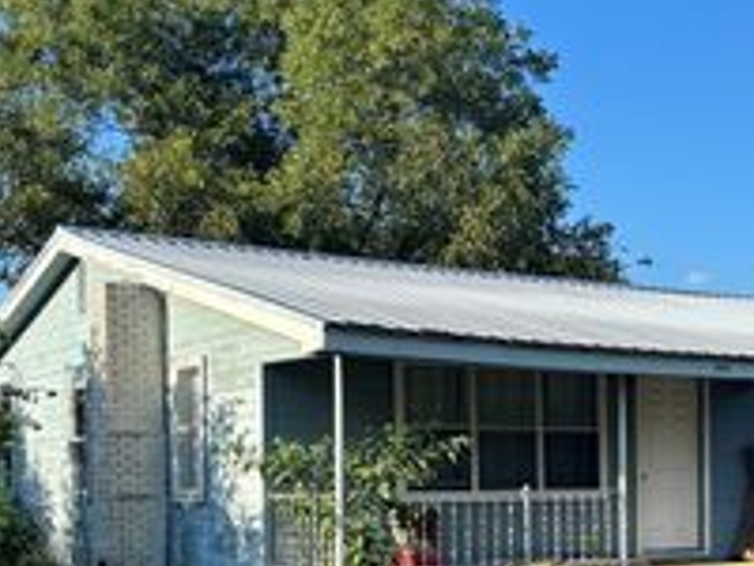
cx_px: 637
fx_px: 1416
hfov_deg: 28.9
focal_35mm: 65
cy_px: 508
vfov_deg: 22.1
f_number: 1.6
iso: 50
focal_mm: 5.96
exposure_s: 1/1263
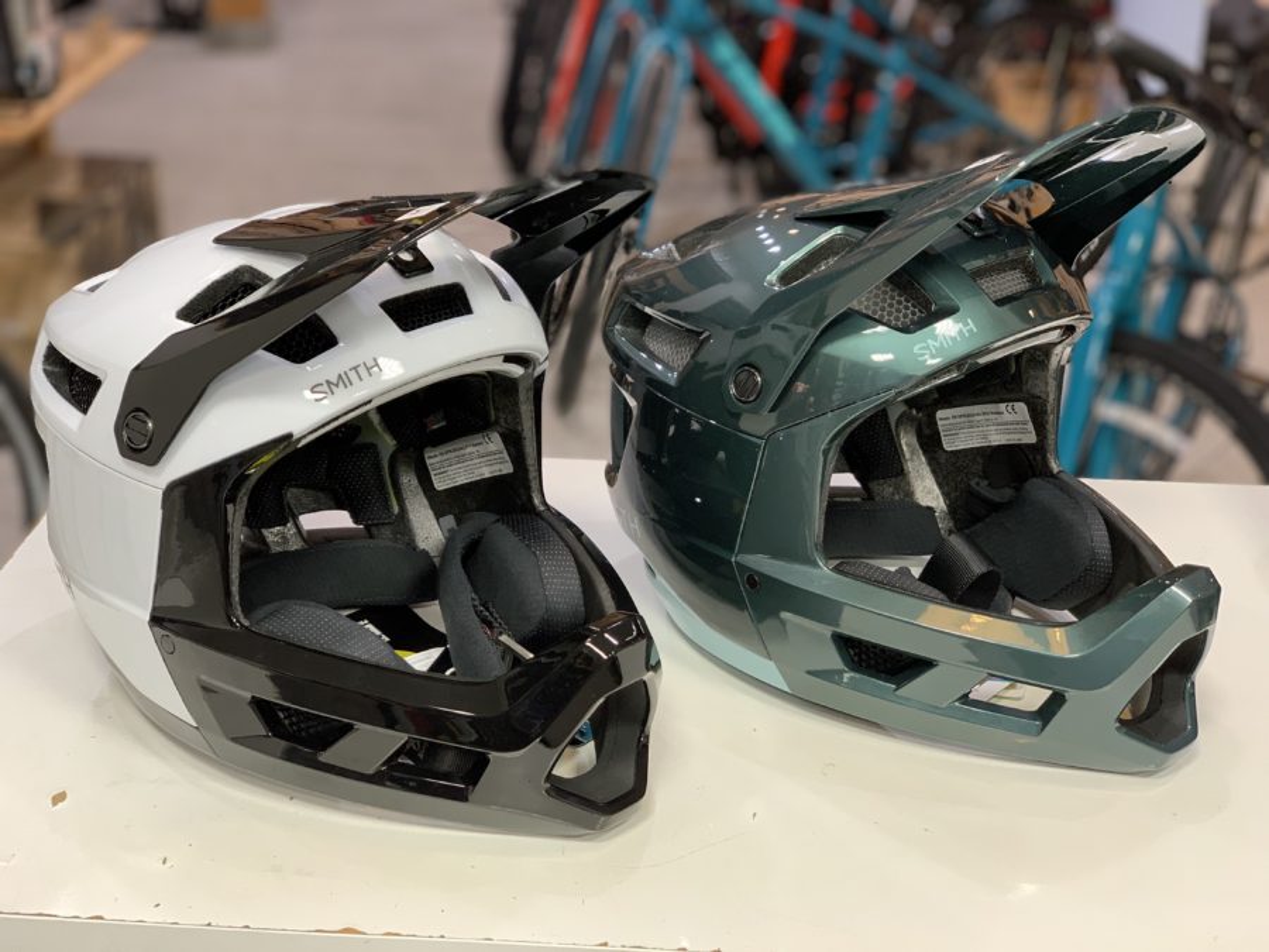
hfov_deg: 36.8
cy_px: 476
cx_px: 634
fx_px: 1906
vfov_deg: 28.0
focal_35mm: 52
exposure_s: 1/50
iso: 80
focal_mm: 6
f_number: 2.4
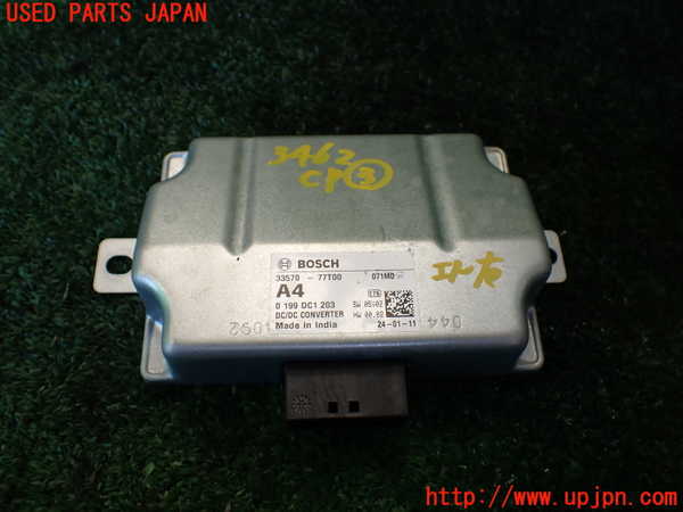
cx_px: 342
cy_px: 256
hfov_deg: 60.0
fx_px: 592
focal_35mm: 30
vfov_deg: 46.8
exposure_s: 1/160
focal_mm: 5.4
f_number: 2.3
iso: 100
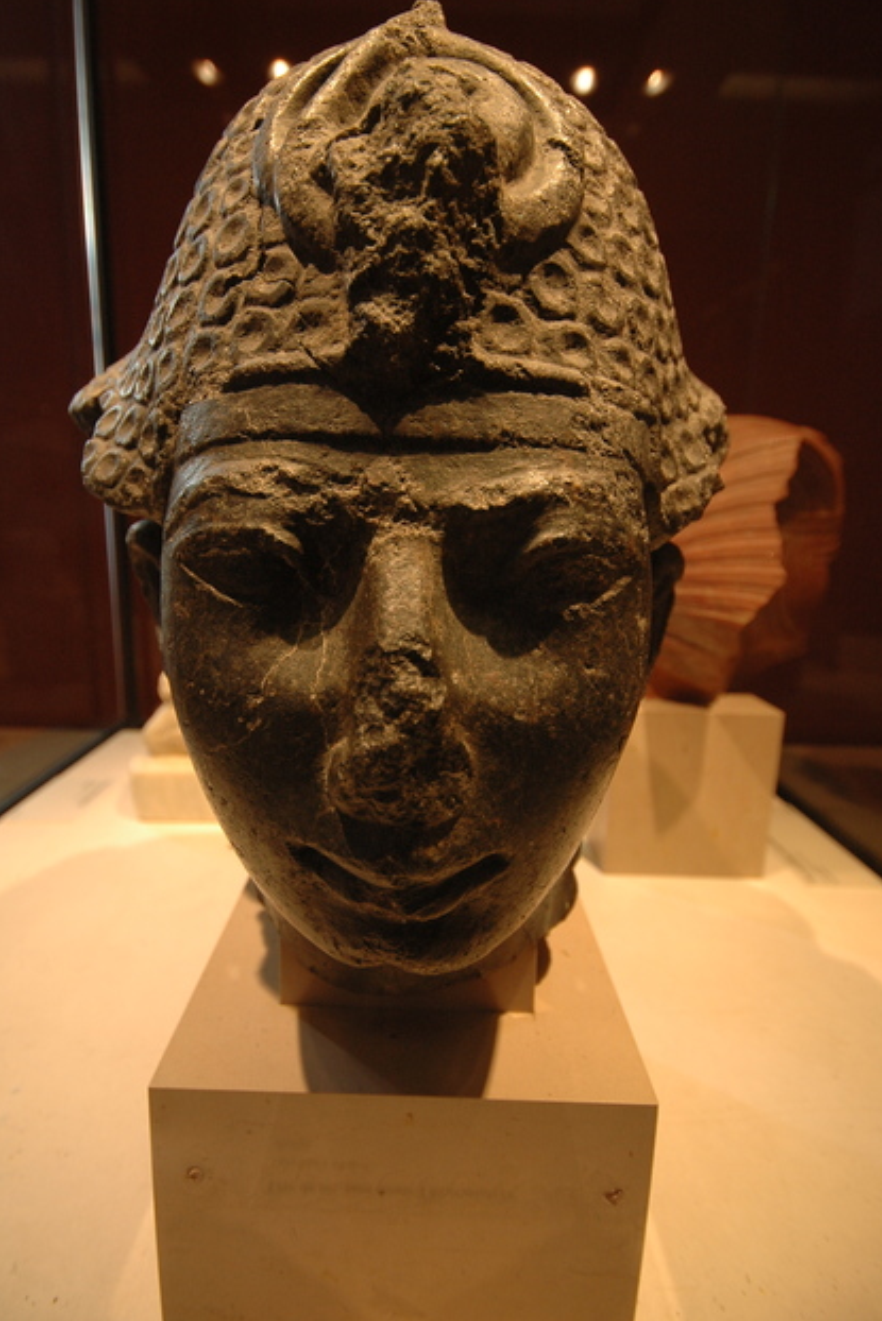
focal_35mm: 18
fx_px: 644
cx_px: 429
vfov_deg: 91.4
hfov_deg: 68.8
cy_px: 621
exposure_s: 1/30
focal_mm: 11
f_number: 4.2
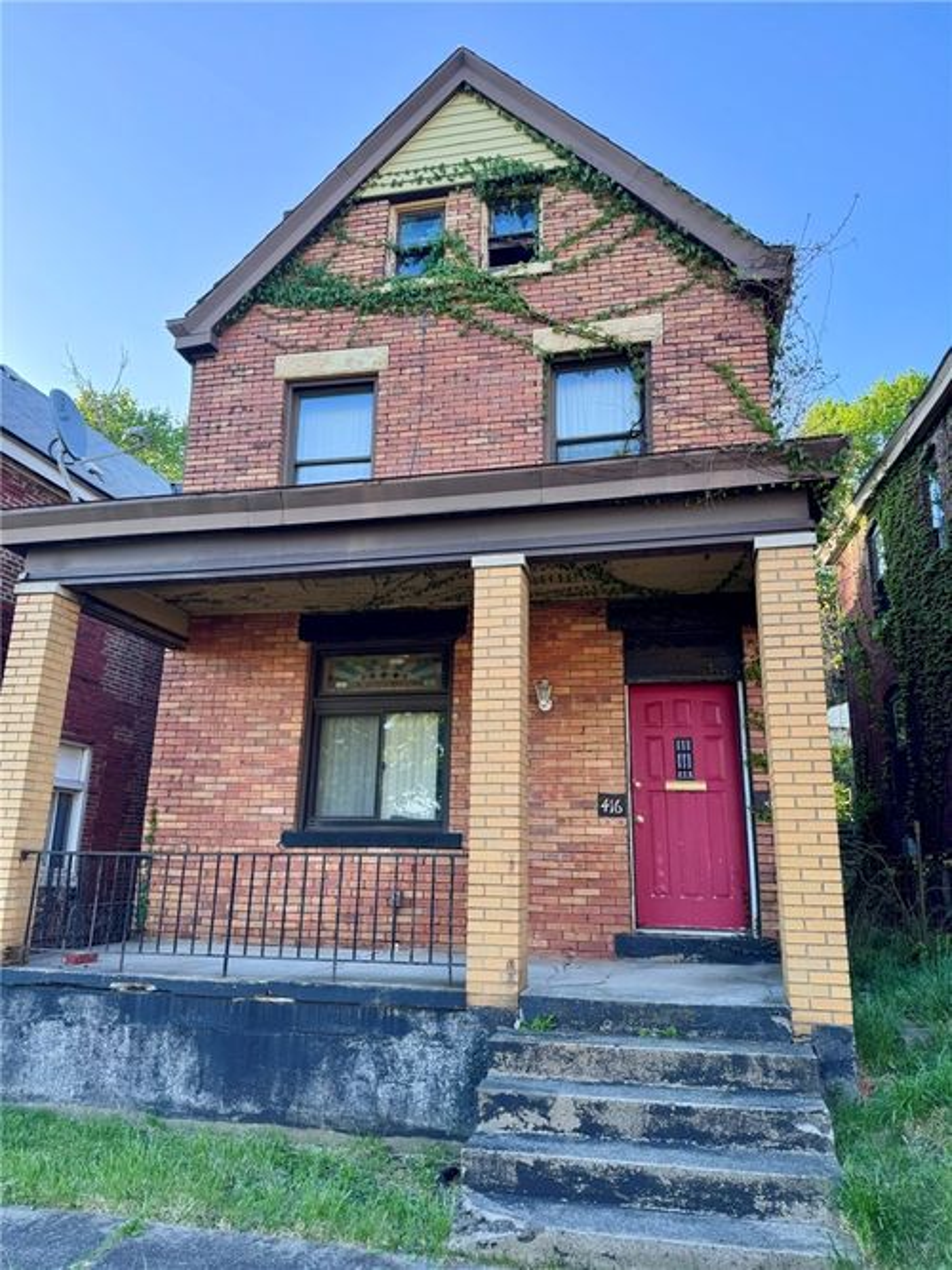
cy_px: 635
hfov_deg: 56.8
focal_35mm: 24
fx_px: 880
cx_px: 476
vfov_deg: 71.6
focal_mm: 6.76
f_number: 1.78
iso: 64
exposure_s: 1/262
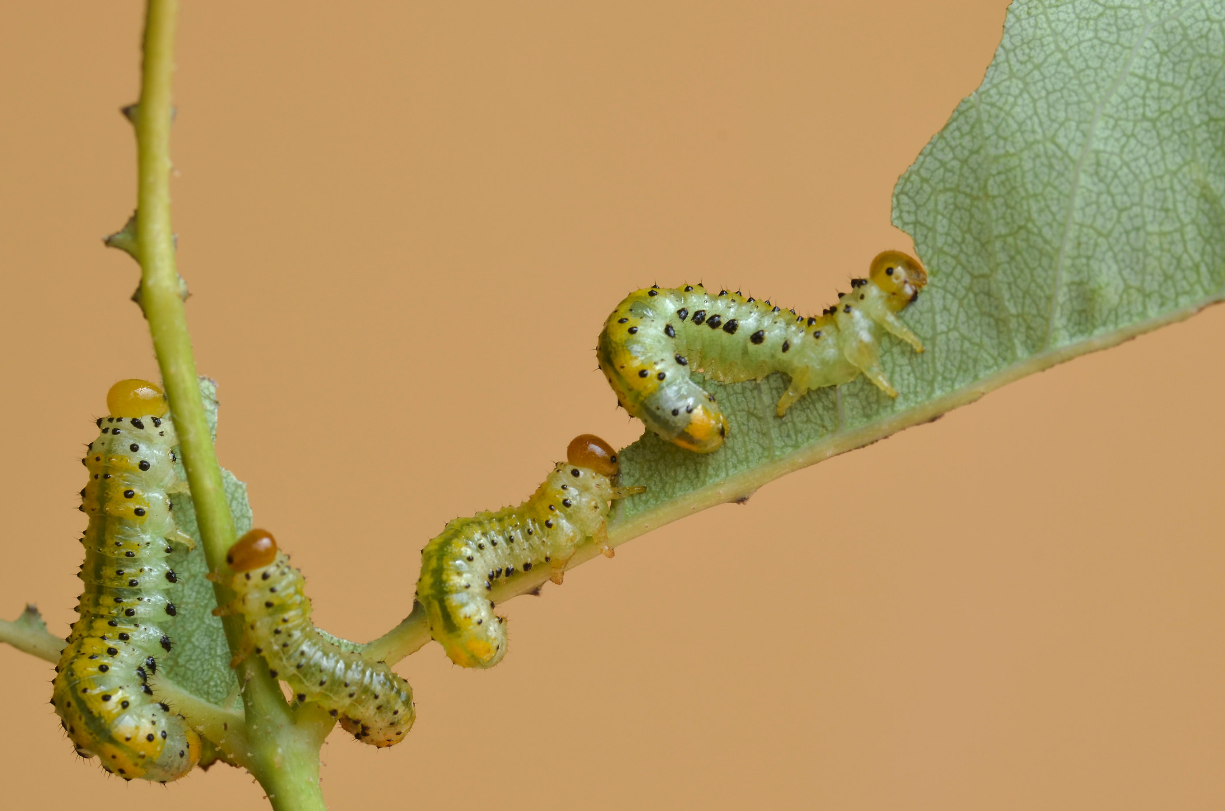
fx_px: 6097
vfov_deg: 7.6
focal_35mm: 180
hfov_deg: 11.5
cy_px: 442
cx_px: 575
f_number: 14
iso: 100
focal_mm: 105
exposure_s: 1/40
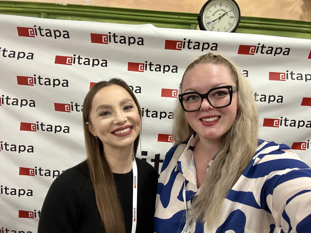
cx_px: 156
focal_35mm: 23
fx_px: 207
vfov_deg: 58.9
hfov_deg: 73.9
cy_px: 116
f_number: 1.9
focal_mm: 2.69
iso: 250
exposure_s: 1/33
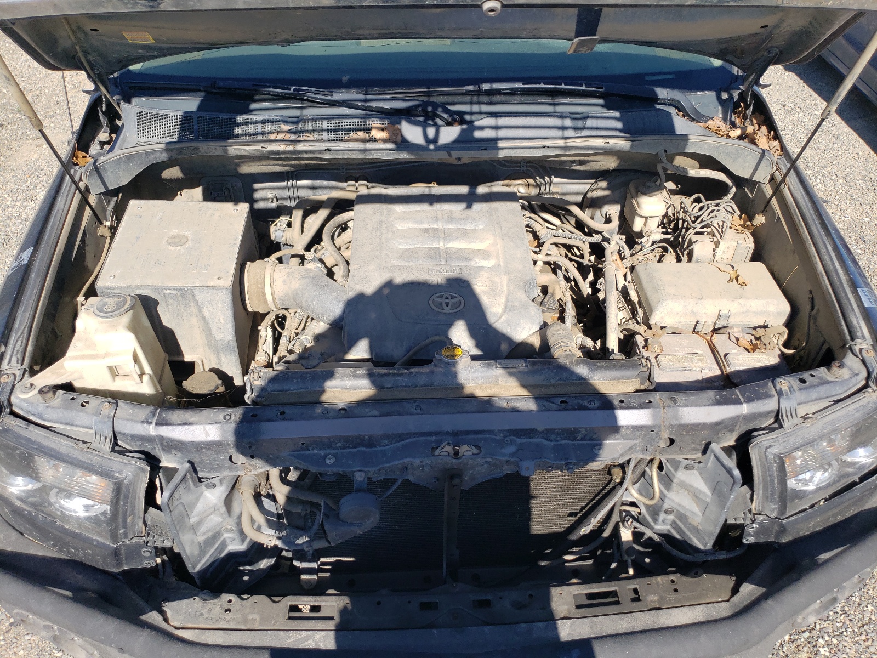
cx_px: 438
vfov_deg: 53.1
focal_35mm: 26
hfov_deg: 67.3
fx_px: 659
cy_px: 329
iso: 50
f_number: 1.5
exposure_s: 1/2000
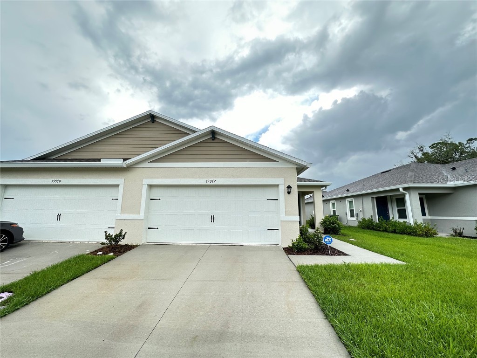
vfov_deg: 85.7
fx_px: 193
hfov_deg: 102.1
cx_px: 238
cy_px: 179
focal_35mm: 14
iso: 40
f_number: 2.2
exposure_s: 1/430
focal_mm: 2.22
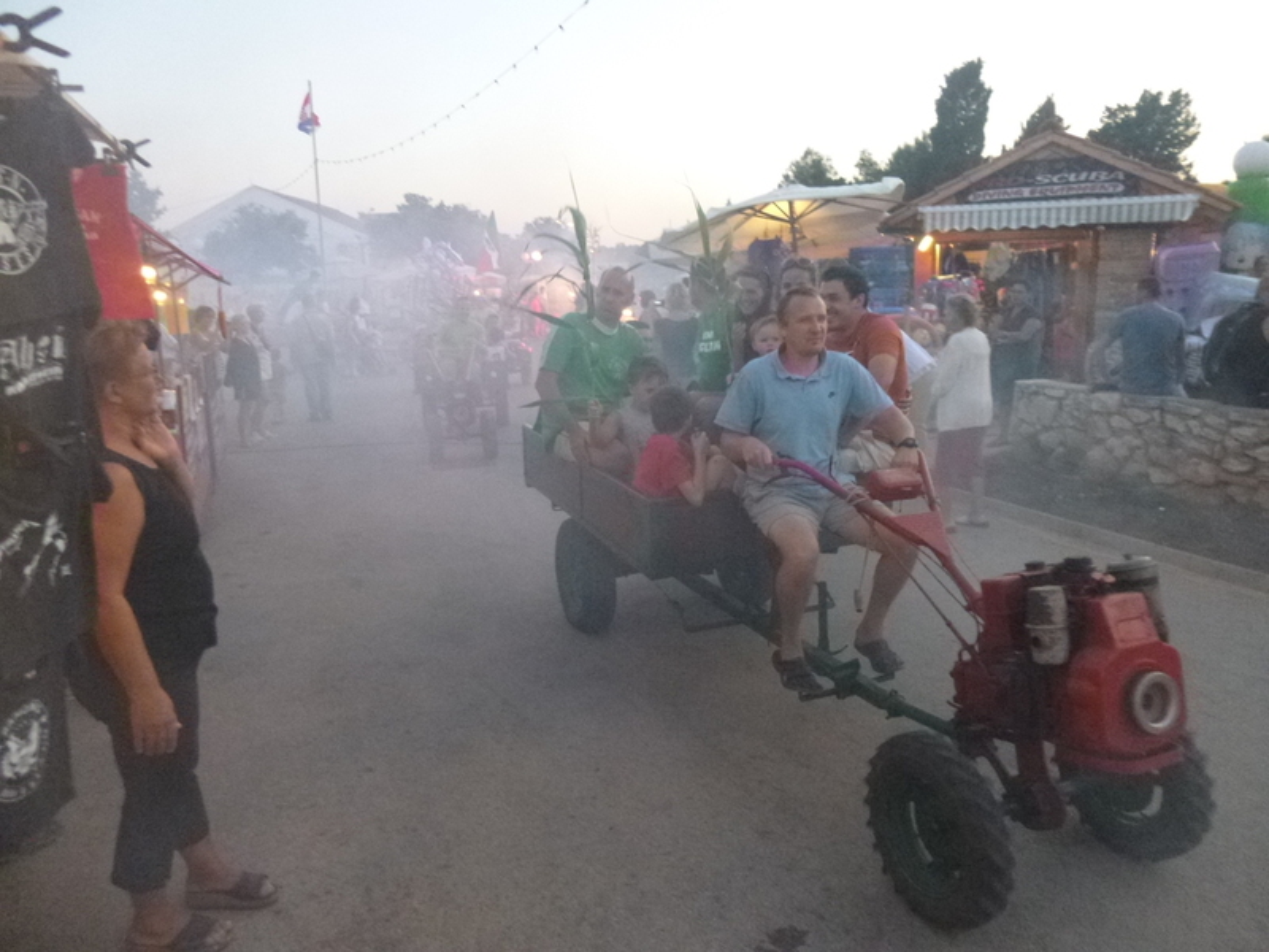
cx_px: 634
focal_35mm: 25
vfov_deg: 54.9
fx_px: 916
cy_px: 476
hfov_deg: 69.4
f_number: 3.1
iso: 800
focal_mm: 4.5
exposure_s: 1/80
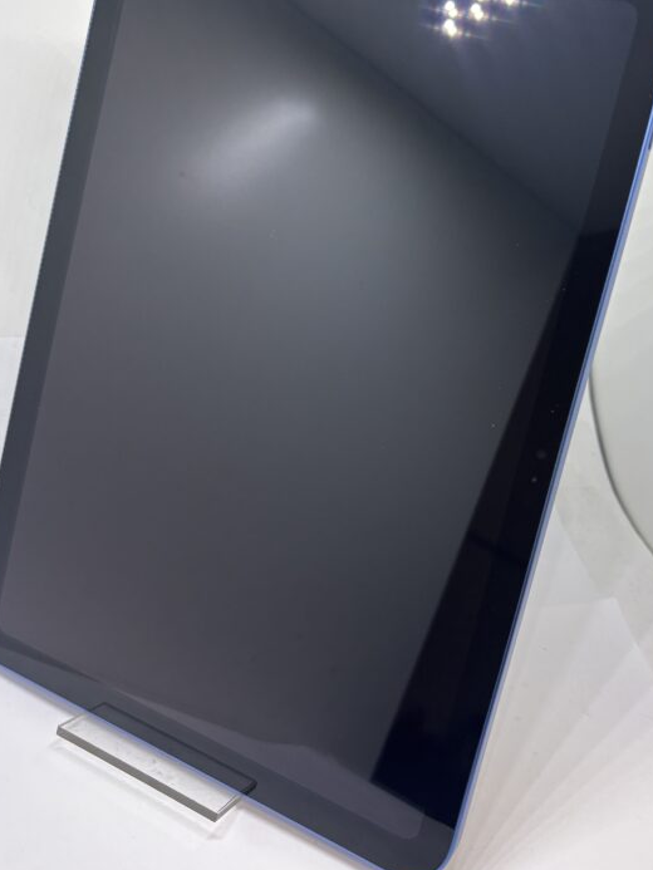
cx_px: 345
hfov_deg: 40.7
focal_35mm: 35
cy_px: 363
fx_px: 880
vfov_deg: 52.4
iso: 80
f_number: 1.6
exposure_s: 1/100
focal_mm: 5.96
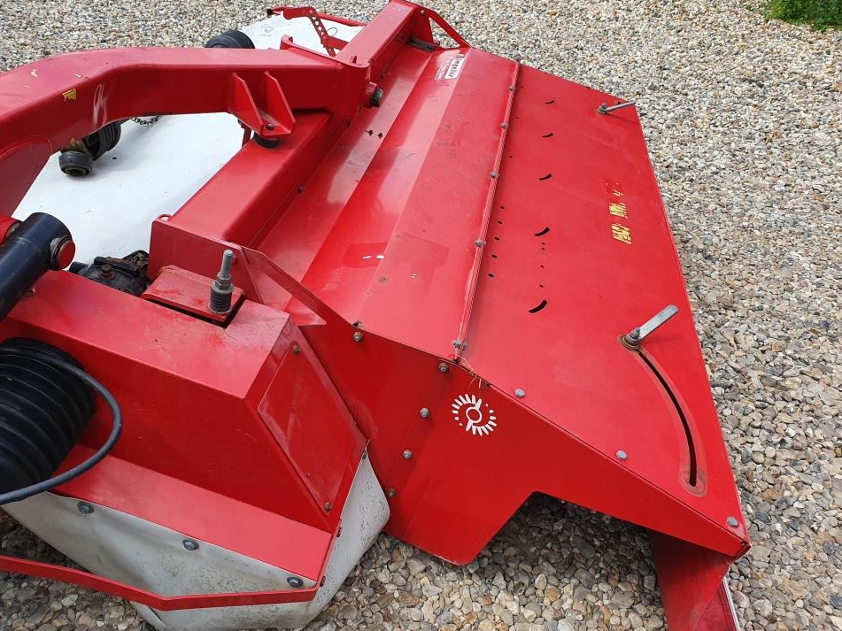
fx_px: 681
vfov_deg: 49.7
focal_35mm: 28
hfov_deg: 63.4
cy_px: 295
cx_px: 400
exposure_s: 1/756
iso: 50
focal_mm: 4.32
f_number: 2.4
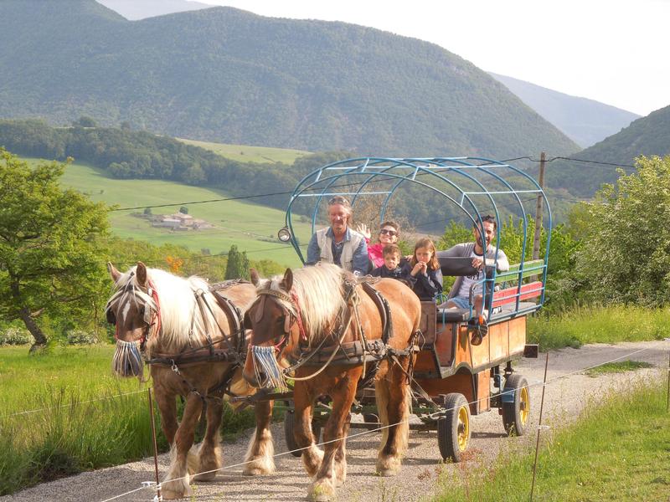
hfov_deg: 16.6
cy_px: 251
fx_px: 2303
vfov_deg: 12.5
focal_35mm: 119
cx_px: 335
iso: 100
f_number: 4.8
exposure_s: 1/400
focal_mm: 21.5
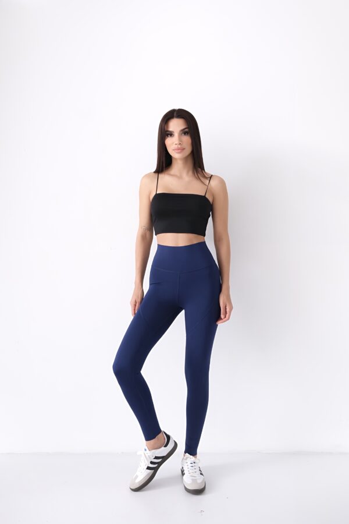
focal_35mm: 33
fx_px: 480
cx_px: 174
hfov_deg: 40.0
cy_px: 262
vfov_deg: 57.2
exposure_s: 1/60
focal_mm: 22.3
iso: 2500
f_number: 5.6
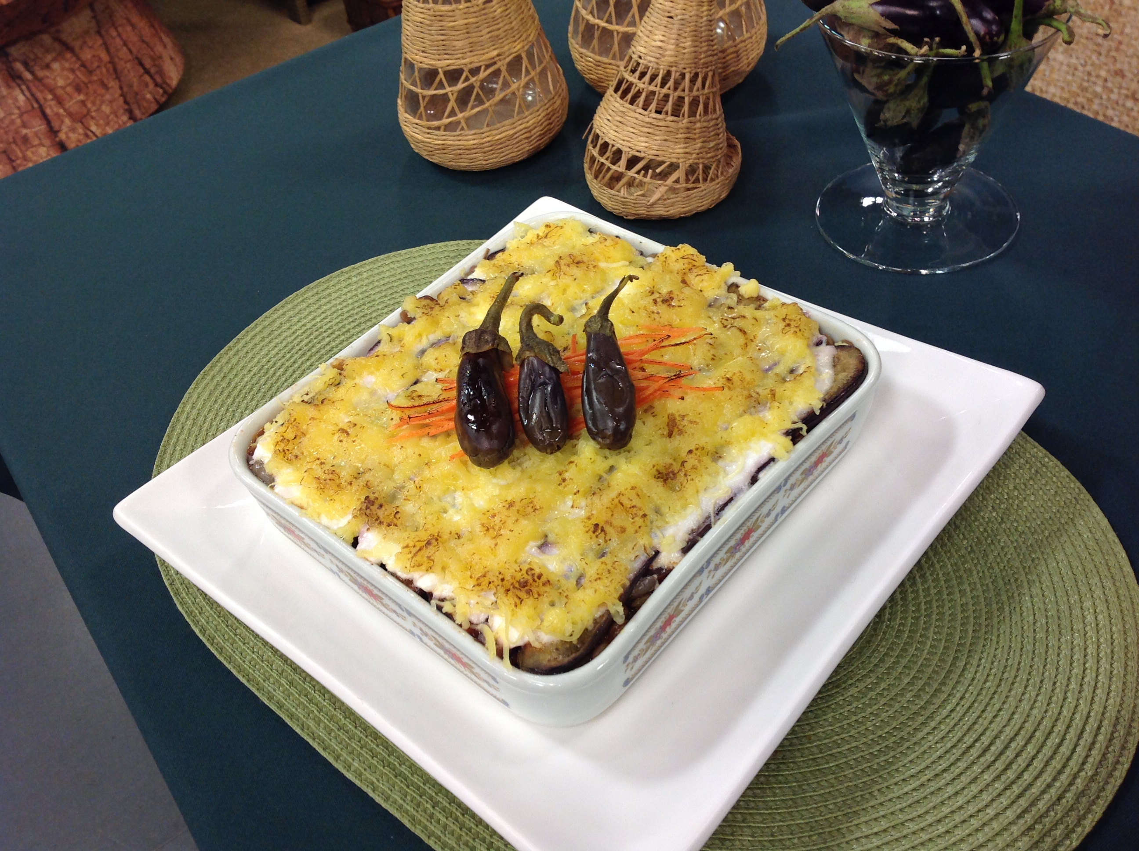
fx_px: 1150
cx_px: 570
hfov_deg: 52.7
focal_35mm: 35
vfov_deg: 40.6
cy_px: 426
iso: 64
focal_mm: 4.28
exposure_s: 1/60
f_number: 2.4
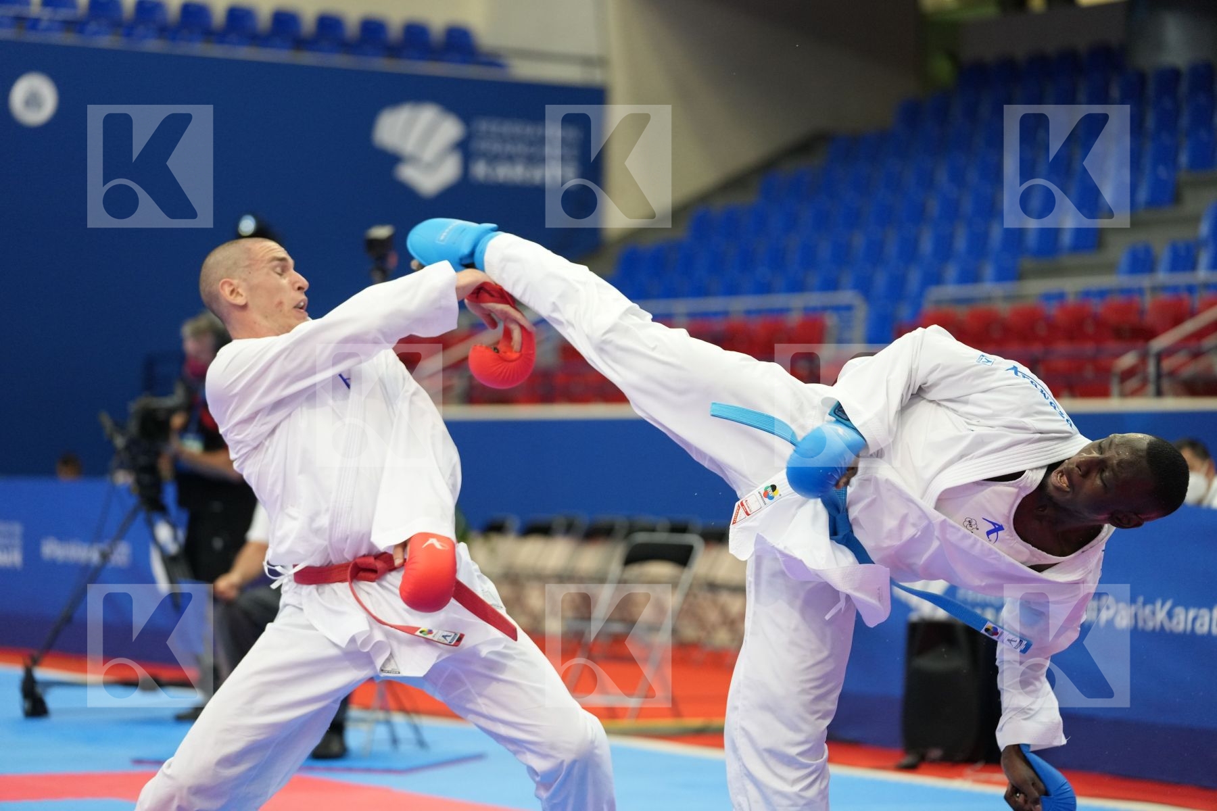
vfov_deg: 11.7
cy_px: 406
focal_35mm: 117
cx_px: 608
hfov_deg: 17.5
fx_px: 3955
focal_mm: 117
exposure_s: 1/1000
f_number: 2.8
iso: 2500
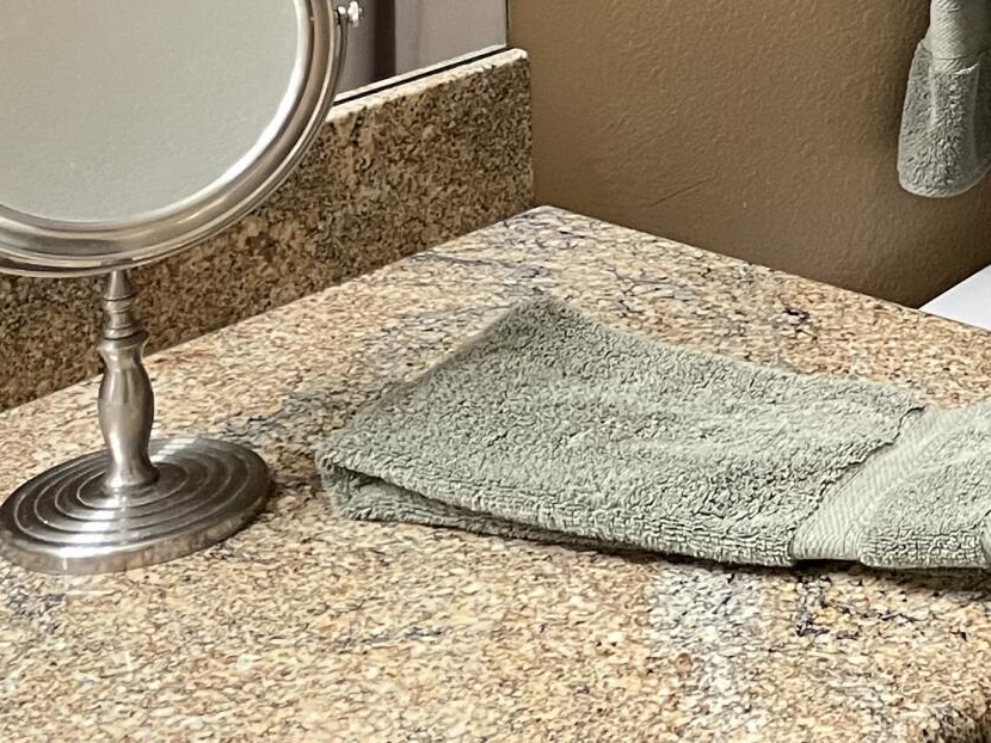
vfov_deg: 14.4
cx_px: 1617
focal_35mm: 94
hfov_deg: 17.9
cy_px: -462
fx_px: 2690
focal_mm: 4.2
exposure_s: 1/60
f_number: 1.6
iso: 200
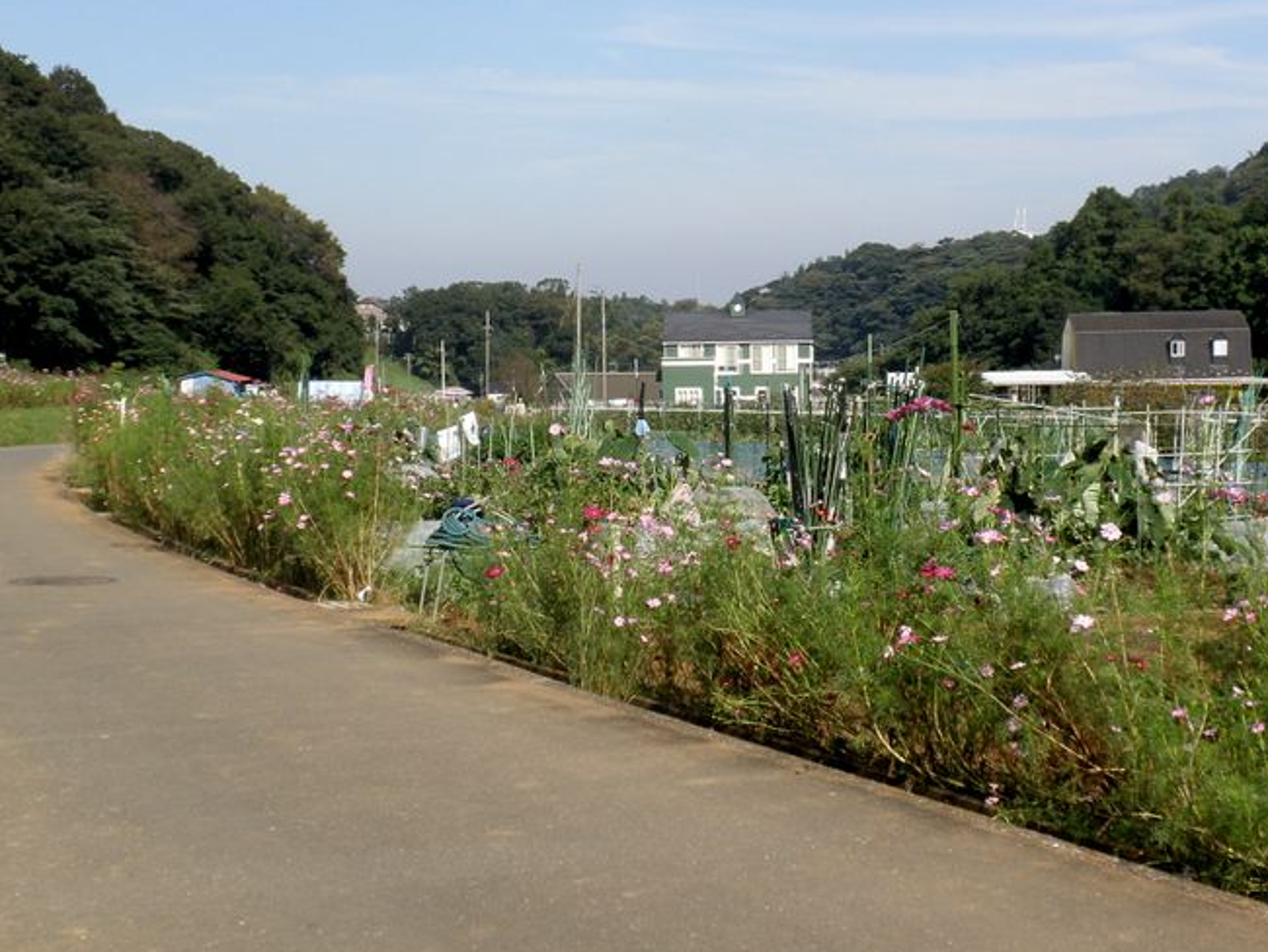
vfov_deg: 22.9
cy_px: 497
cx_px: 765
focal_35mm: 64
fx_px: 2345
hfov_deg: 30.2
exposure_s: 1/500
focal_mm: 9.1
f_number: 4.3
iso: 64
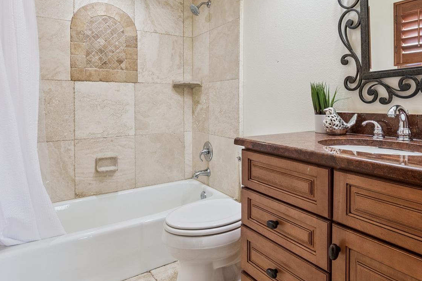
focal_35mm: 23
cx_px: 241
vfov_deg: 54.5
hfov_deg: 75.7
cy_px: 105
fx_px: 270
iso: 800
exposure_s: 1/25
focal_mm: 16
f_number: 10
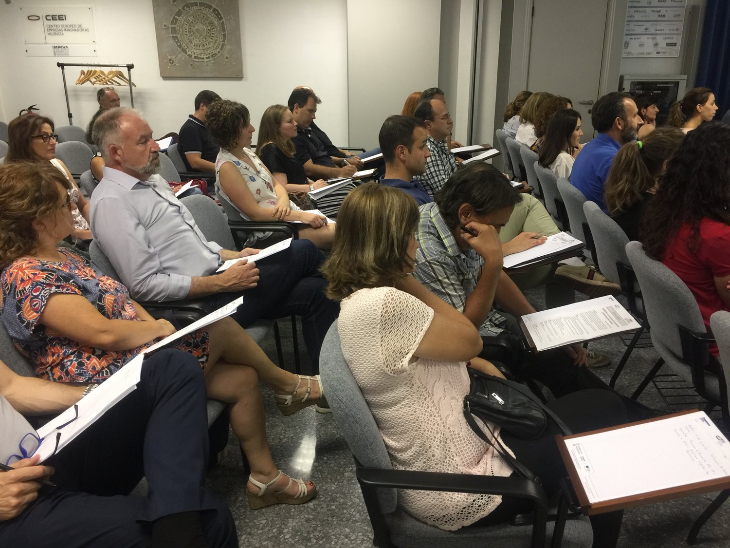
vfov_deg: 48.2
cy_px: 274
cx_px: 365
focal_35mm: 29
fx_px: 612
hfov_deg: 61.7
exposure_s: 1/17
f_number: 2.2
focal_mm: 4.15
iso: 64
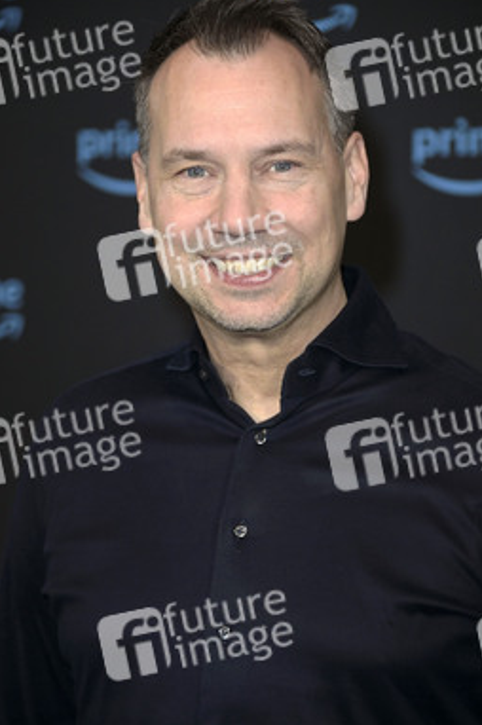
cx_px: 250
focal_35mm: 157
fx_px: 3159
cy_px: 351
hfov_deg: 8.7
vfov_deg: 13.1
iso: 800
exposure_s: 1/160
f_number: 5.6
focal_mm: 150
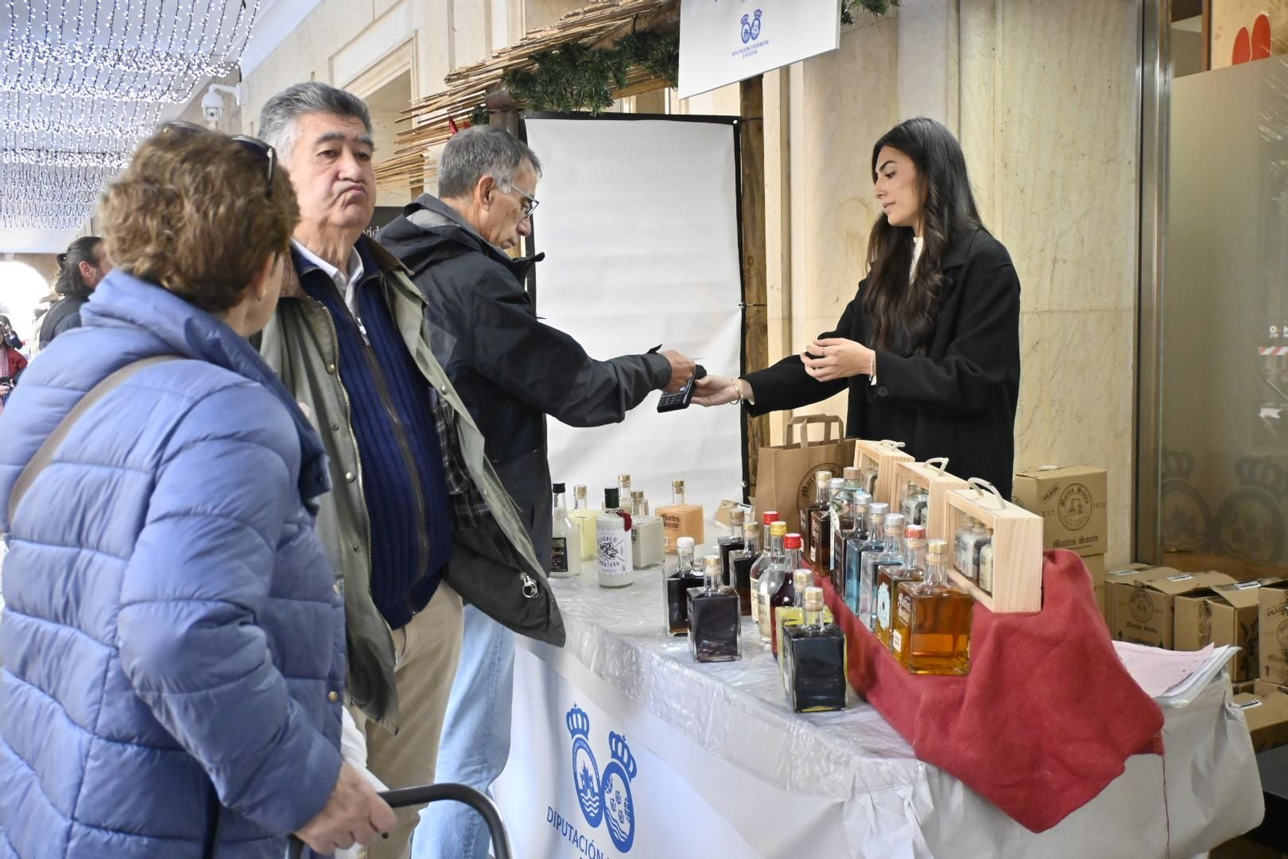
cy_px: 430
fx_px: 1208
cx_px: 644
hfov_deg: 56.1
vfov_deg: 39.2
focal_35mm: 34
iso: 3200
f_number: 4
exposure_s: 1/200
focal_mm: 22.5
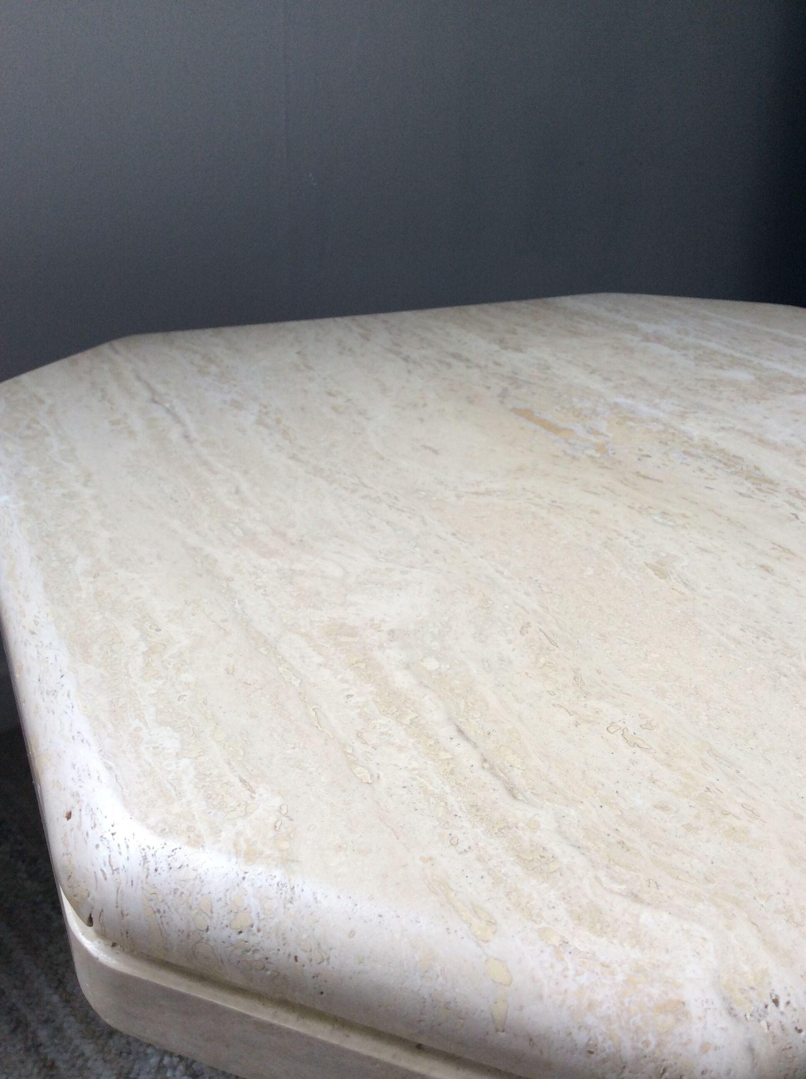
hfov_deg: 44.1
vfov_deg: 56.9
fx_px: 996
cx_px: 403
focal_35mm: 32
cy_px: 540
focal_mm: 3.3
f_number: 2.4
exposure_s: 1/33
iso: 40
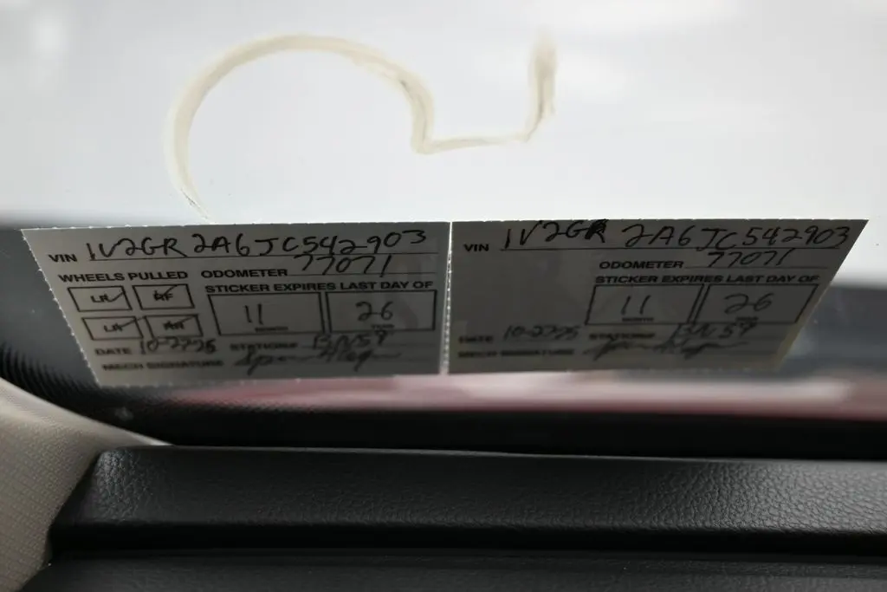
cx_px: 444
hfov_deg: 51.3
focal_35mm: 38
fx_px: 924
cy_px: 296
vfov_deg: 35.5
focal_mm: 25
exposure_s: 1/160
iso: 400
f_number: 4.2
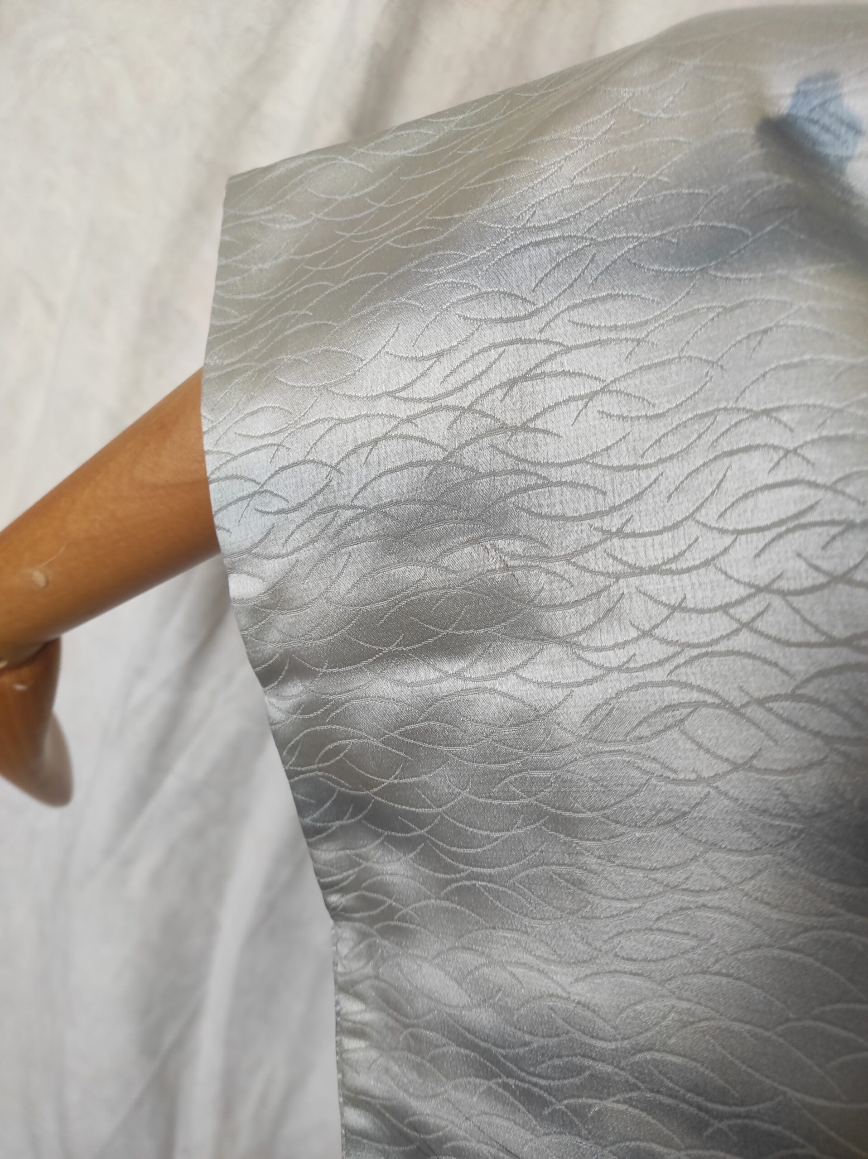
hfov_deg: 54.8
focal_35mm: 25
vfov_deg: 69.4
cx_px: 434
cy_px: 580
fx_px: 837
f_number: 1.89
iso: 163
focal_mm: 5.43
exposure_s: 1/50
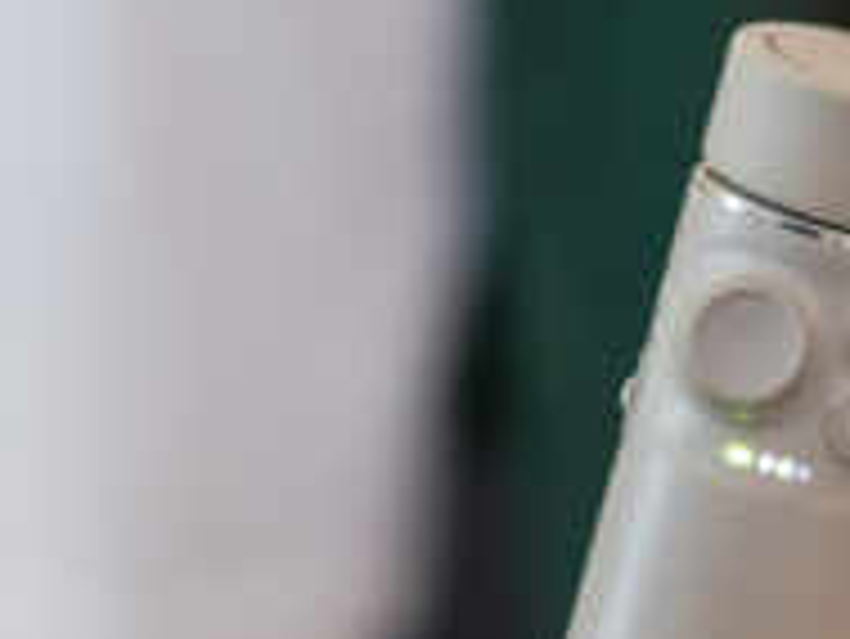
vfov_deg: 5.6
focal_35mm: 260
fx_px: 6388
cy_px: -569
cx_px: 531
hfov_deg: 7.6
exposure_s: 1/250
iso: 800
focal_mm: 50
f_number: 2.8
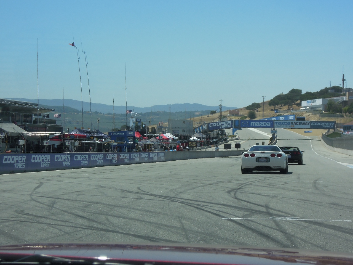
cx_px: 176
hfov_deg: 23.0
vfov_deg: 17.4
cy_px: 132
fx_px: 867
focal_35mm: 85
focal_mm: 15.2
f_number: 4.5
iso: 160
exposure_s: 1/1000
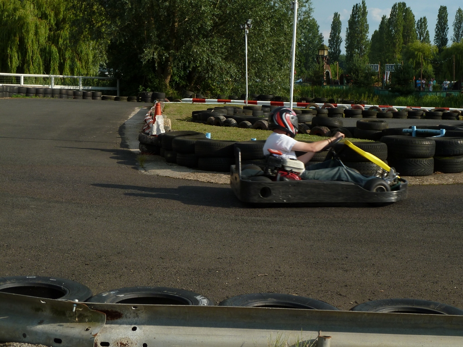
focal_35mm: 67
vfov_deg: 21.9
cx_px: 232
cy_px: 174
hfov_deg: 29.0
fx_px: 896
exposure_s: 1/500
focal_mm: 11
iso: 100
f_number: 4.1
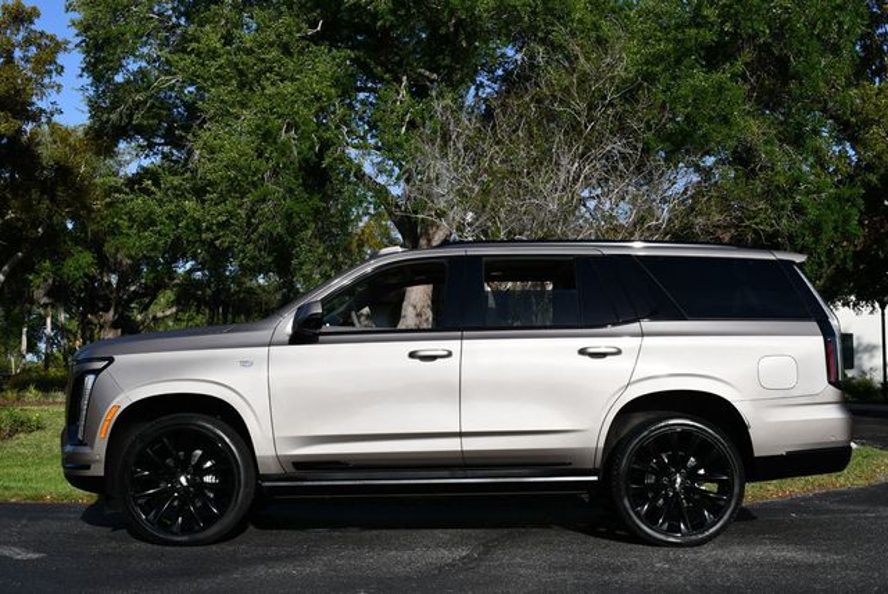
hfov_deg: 41.1
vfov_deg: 28.1
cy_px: 297
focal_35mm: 48
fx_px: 1185
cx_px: 444
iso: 100
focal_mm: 24
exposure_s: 1/320
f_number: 9
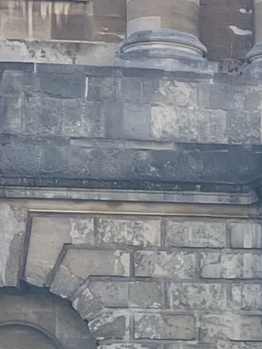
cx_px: 479
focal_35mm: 194
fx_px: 1958
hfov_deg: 7.4
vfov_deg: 10.0
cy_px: 460
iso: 32
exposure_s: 1/1642
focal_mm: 4.2
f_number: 1.6
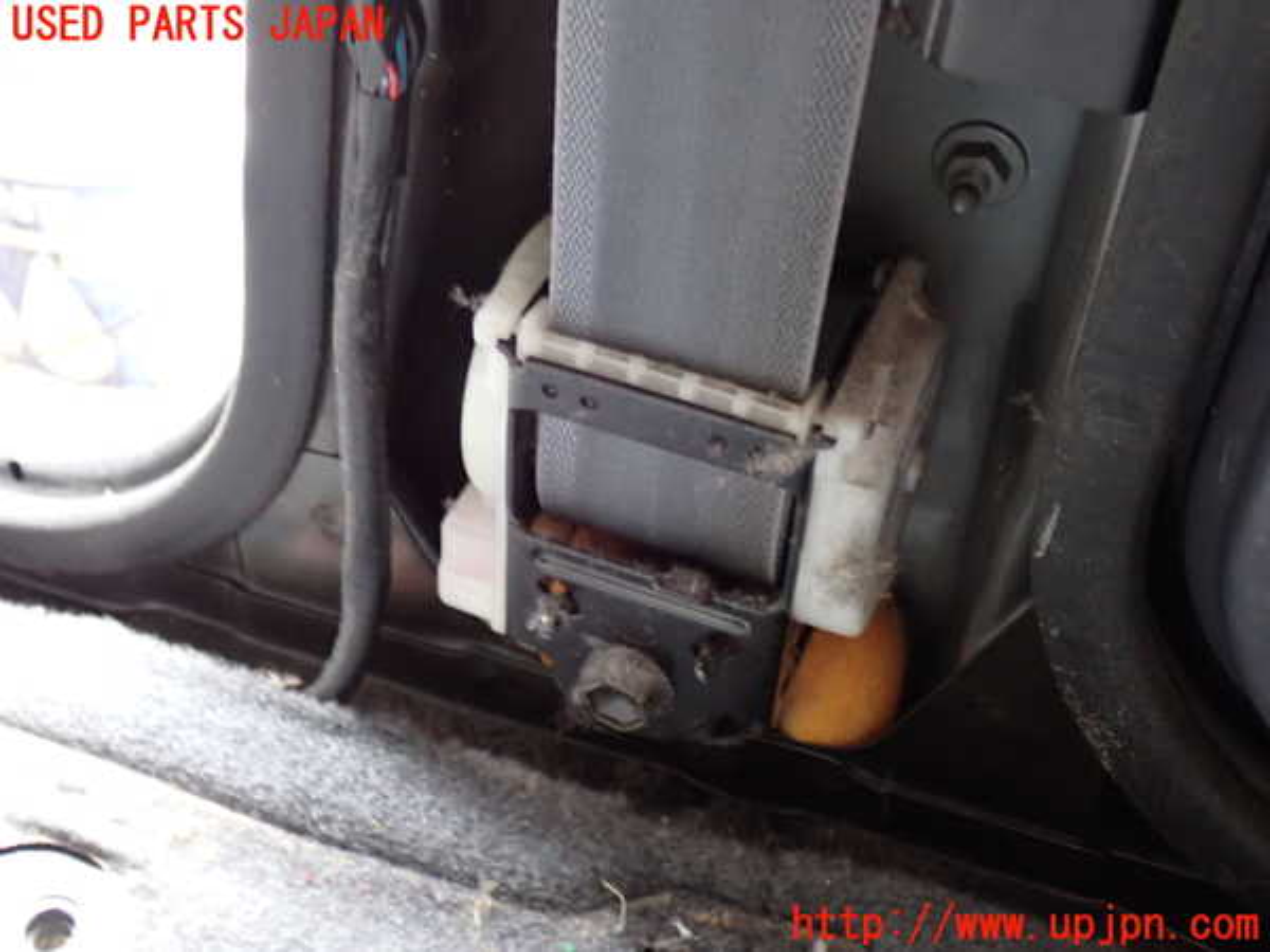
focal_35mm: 50
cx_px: 635
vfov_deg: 29.1
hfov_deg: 38.2
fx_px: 1834
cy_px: 476
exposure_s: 1/13
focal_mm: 9.01
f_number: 3.2
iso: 800
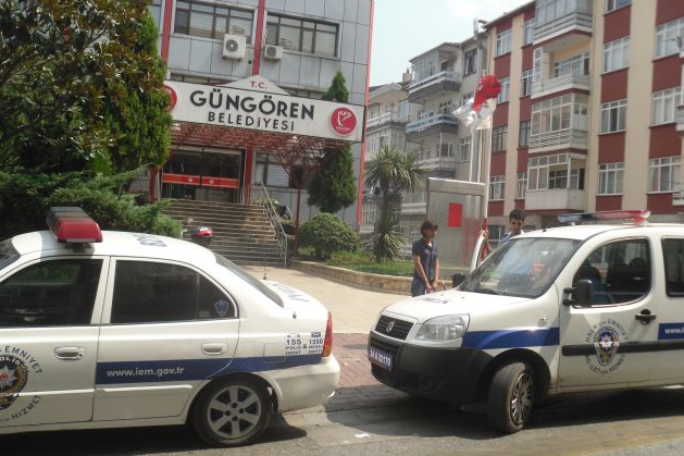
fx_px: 684
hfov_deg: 53.1
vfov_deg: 36.9
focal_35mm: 36
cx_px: 344
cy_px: 224
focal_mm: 6
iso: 80
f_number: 8.1
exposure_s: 1/125
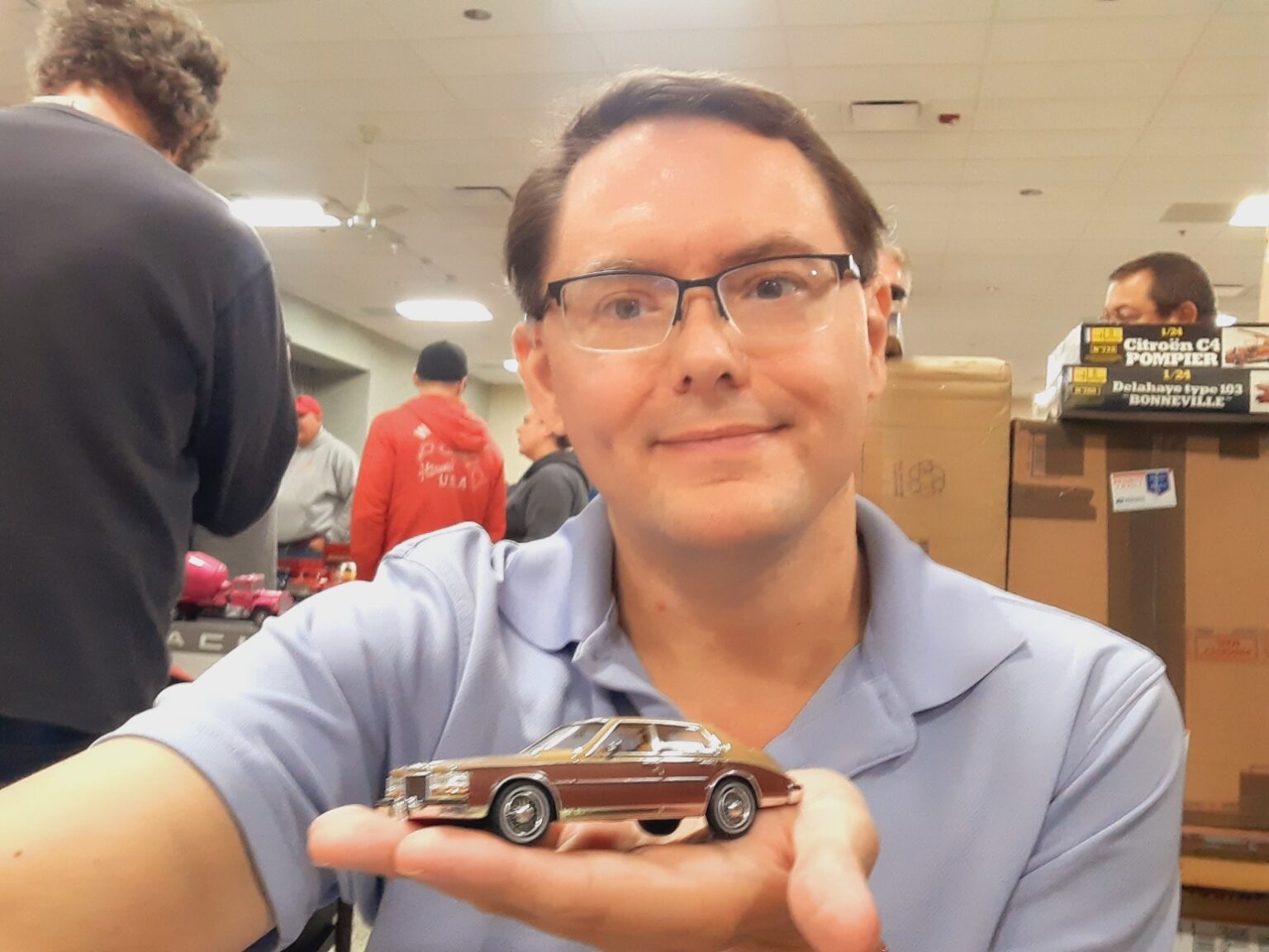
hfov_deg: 56.8
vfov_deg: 44.2
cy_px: 476
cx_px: 634
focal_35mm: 32
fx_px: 1173
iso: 250
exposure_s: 1/24
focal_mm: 2.66
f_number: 2
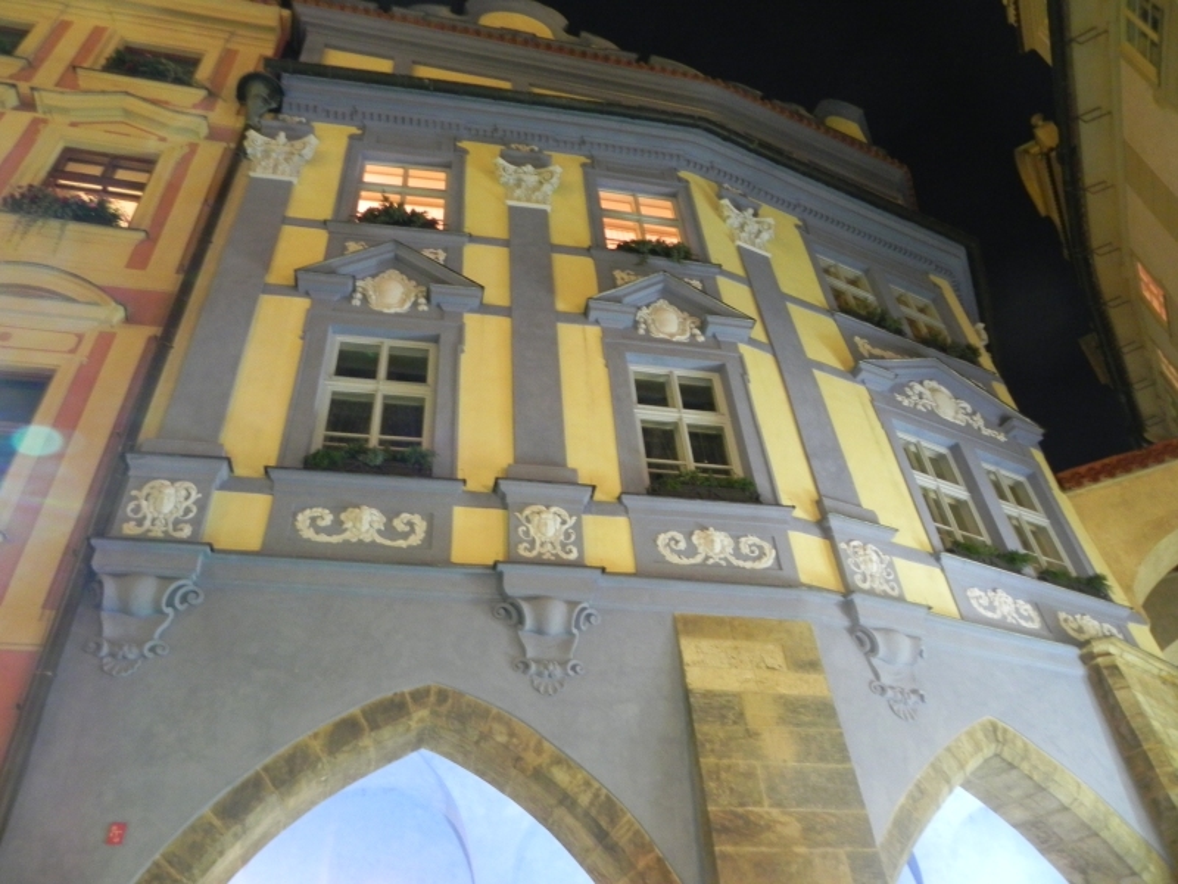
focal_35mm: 26
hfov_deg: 67.3
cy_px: 442
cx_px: 589
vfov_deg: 53.1
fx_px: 885
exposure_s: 1/2
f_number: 2.8
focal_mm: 4.6
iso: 400
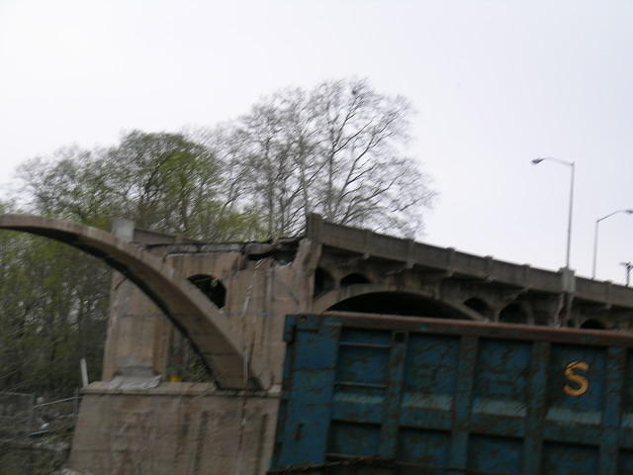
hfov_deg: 19.3
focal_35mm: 102
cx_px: 316
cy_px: 238
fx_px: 1865
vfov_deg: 14.5
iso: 50
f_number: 4.4
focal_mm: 21.1
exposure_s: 1/47.5
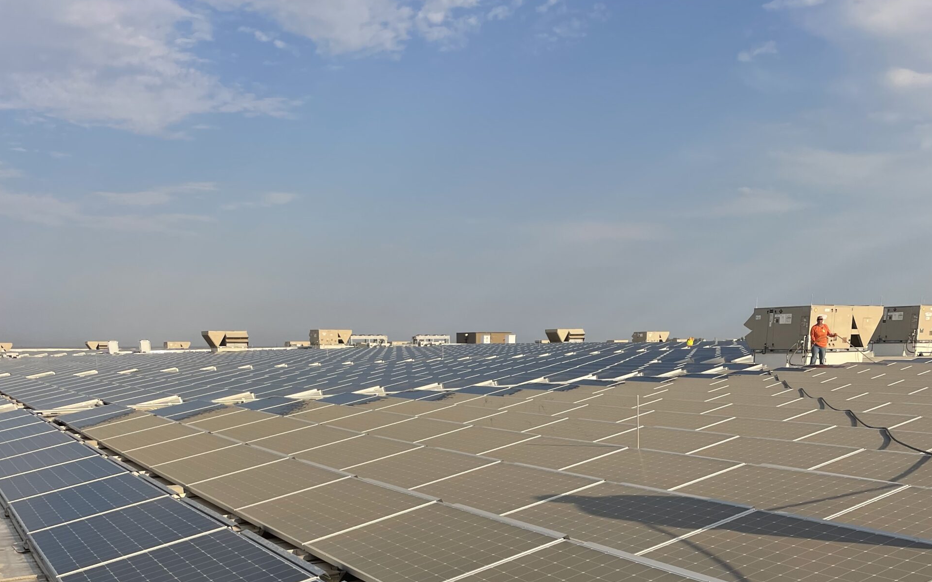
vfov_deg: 31.8
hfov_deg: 52.7
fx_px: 940
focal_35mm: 37
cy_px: 580
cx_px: 467
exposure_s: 1/2506
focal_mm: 4.2
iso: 32
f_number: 1.6
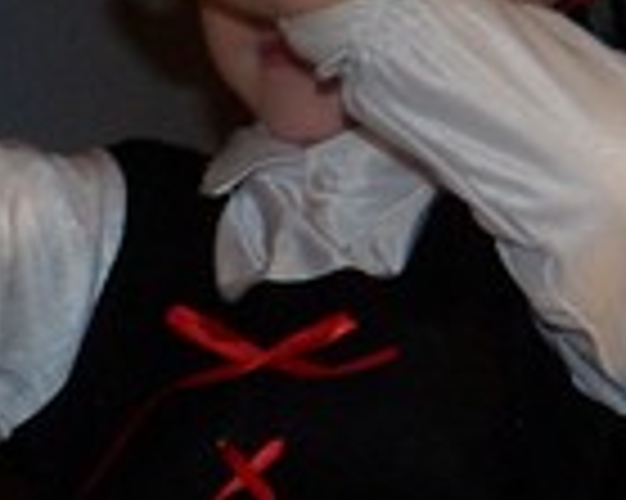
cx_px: -1603
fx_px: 12016
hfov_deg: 2.9
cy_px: 1182
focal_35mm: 649
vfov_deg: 2.4
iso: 400
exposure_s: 1/60
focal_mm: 50
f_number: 5.6
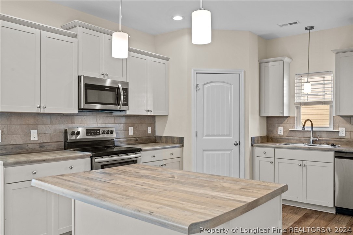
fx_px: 284
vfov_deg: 44.9
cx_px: 176
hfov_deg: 63.7
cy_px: 118
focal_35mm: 29
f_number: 8
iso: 400
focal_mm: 29
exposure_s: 1/5
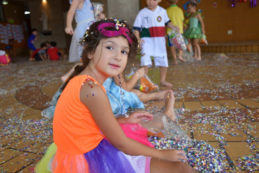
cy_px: 86
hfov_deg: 53.1
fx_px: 259
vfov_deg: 36.9
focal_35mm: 36
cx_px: 130
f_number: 3.8
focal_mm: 24
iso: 800
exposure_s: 1/200
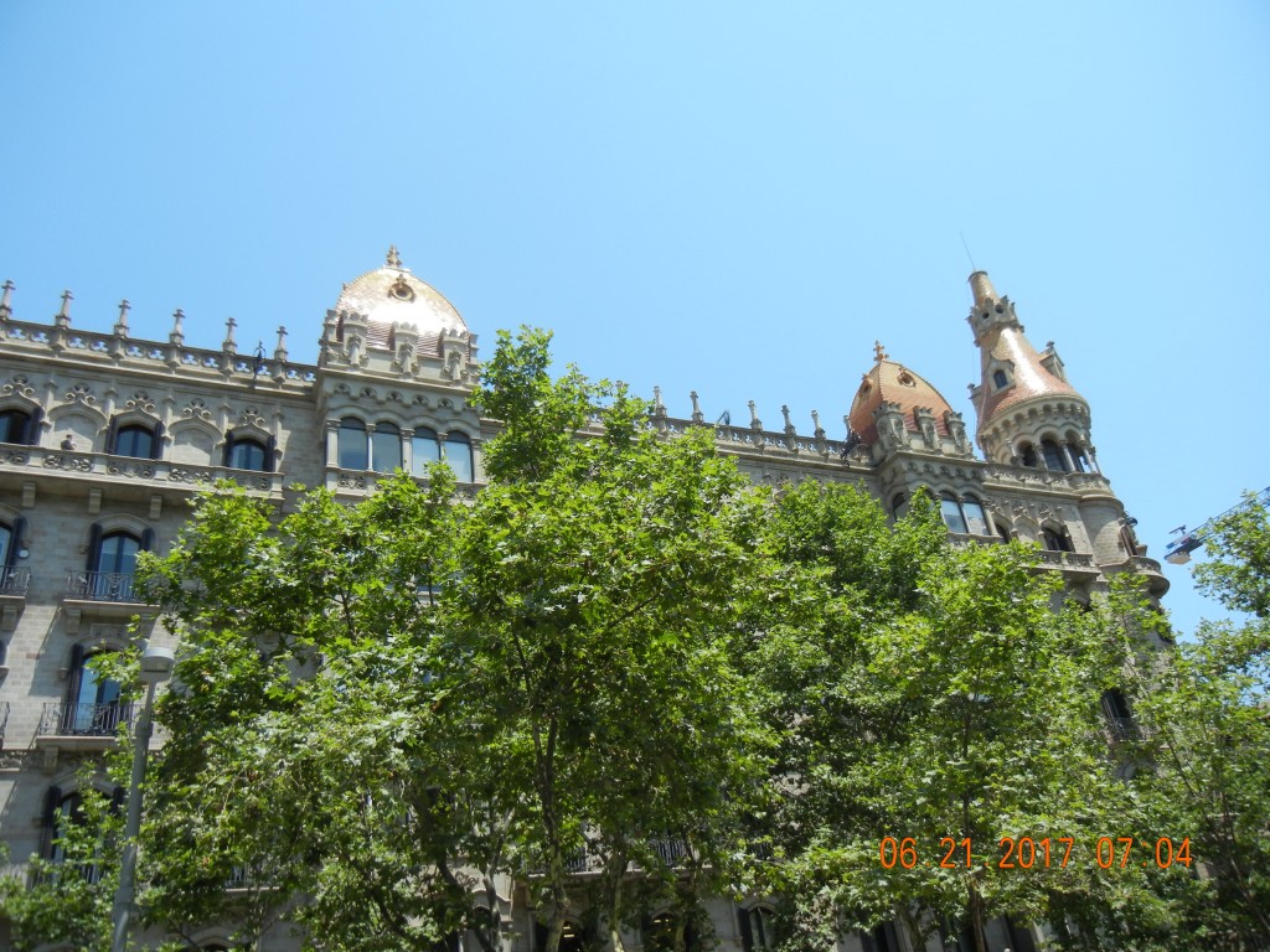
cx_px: 635
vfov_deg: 46.8
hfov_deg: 60.0
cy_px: 476
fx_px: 1101
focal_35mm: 30
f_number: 3.5
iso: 160
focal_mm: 5.4
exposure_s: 1/962
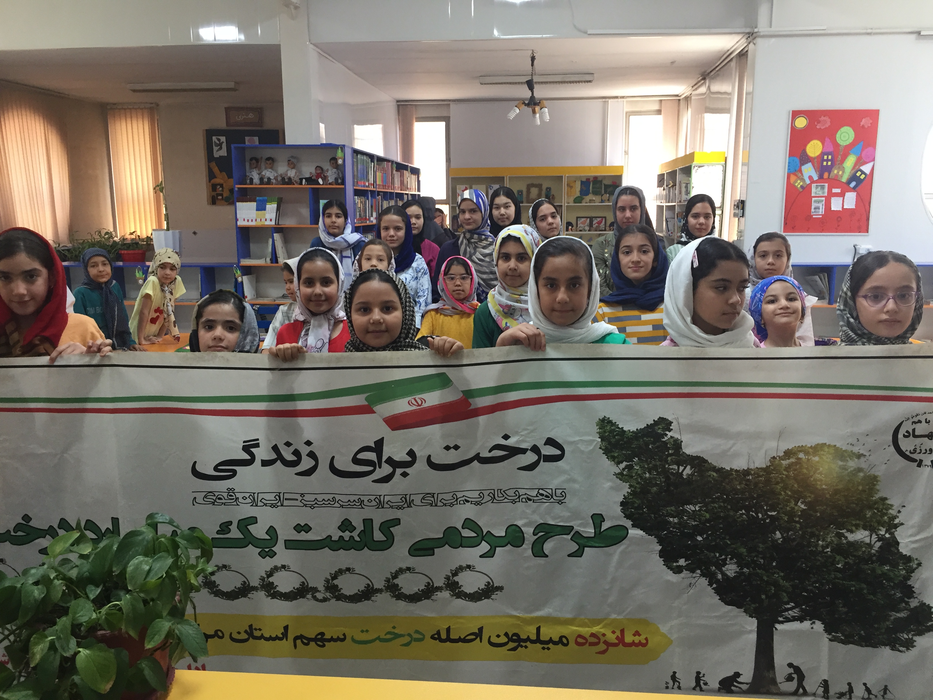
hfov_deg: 61.7
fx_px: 782
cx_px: 466
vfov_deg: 48.2
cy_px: 350
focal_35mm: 29
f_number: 2.2
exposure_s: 1/33
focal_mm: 4.15
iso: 64
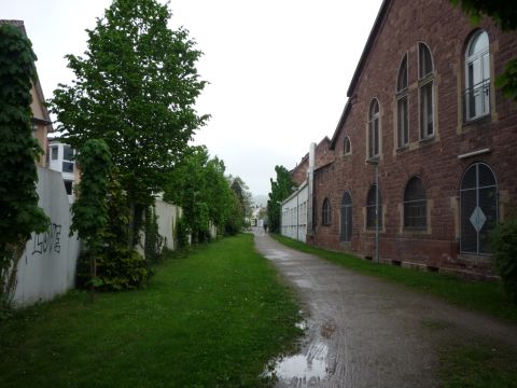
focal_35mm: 32
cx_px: 258
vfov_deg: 44.2
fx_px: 478
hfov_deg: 56.8
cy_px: 194
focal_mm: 5.2
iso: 100
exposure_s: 1/125
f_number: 4
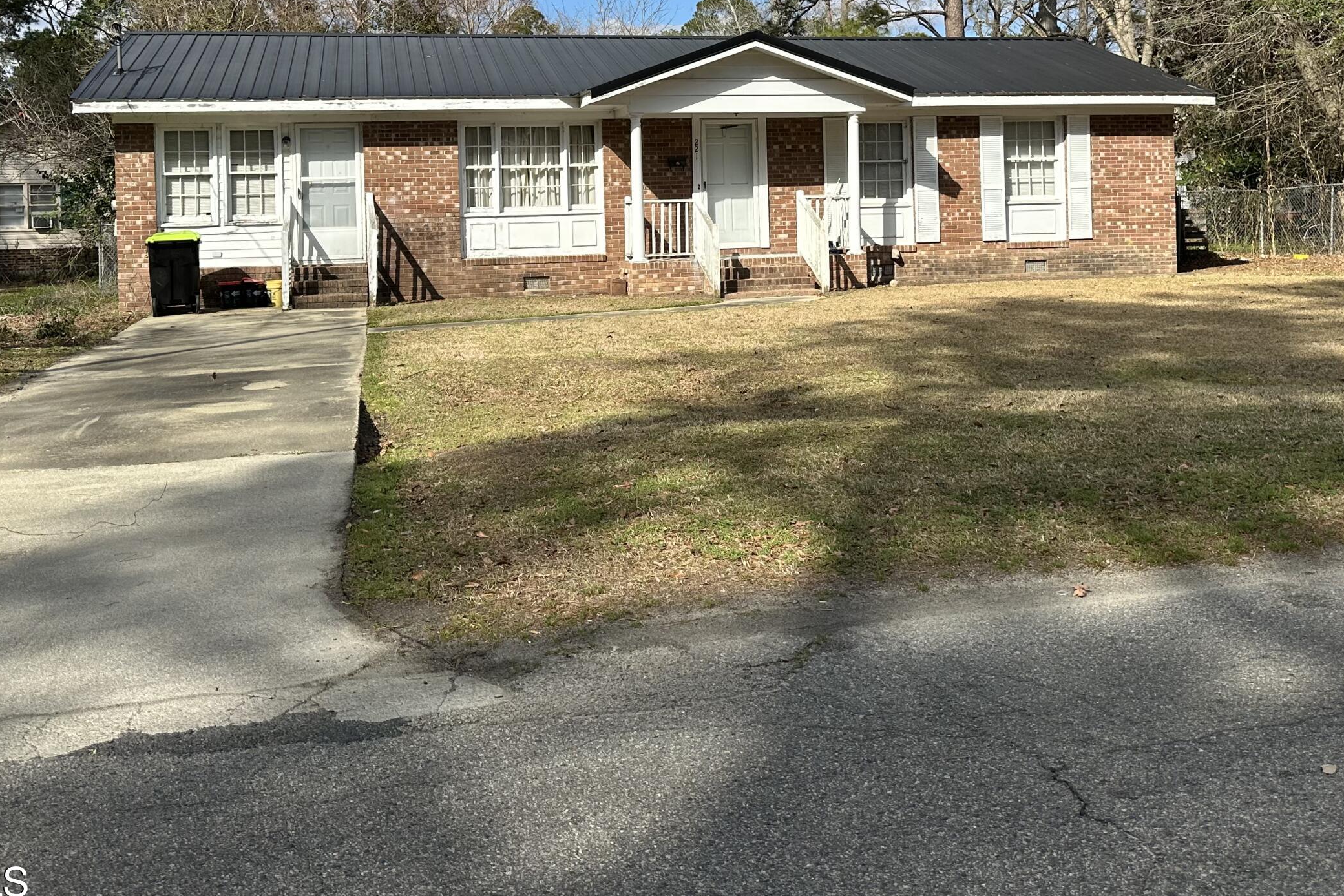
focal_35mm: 36
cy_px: 222
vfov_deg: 36.0
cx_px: 688
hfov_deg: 53.1
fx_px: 1344
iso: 80
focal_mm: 6.86
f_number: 1.78
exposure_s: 1/4545
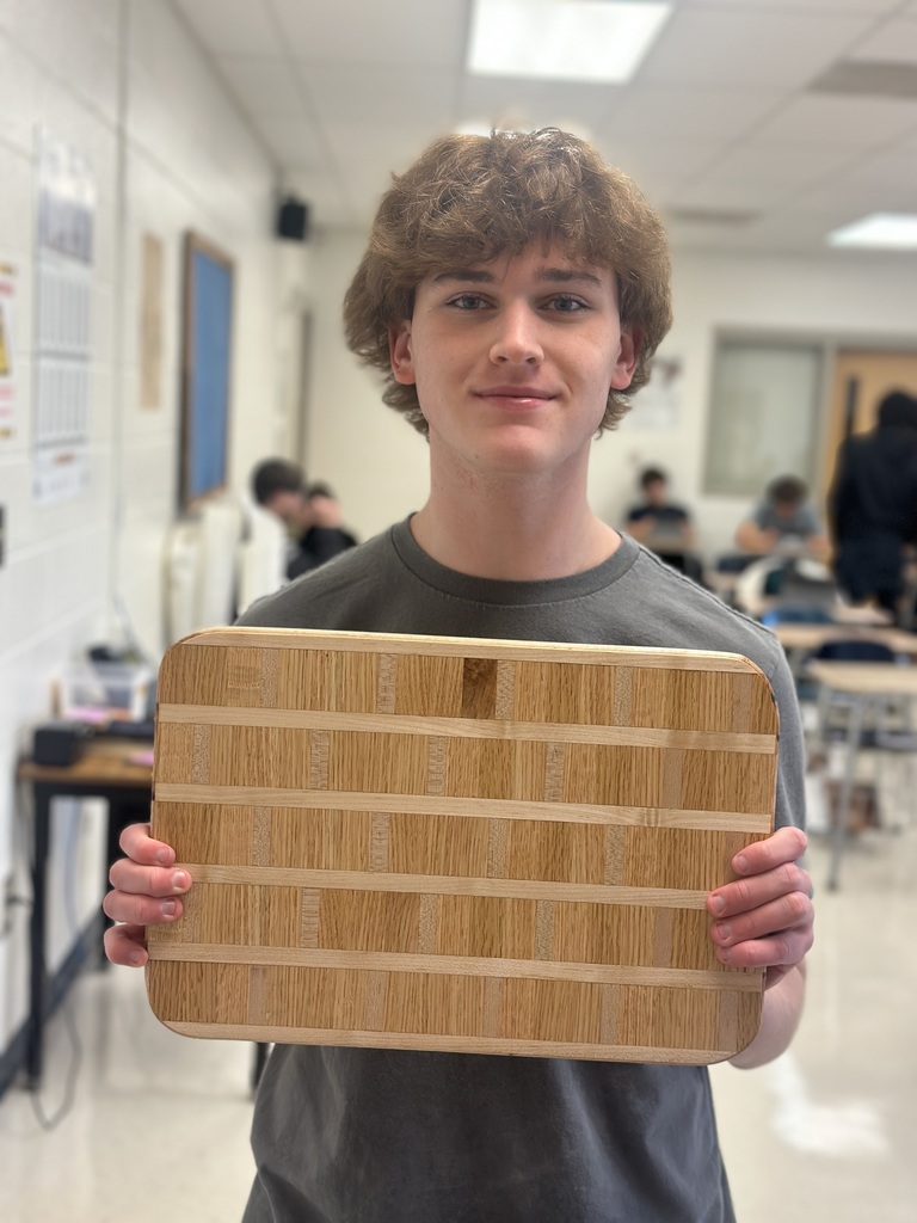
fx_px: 1695
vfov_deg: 39.7
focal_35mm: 48
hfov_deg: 30.3
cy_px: 612
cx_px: 458
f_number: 1.78
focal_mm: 6.86
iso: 160
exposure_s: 1/120
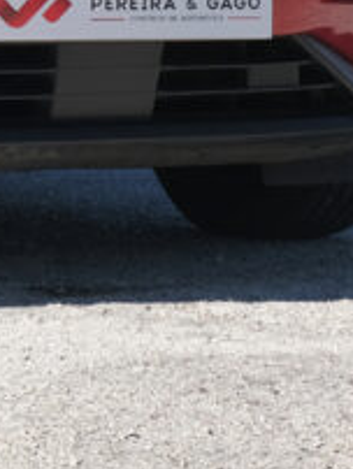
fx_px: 4491
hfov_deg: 4.4
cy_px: -212
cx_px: -311
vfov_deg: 5.9
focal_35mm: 331
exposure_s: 1/200
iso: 160
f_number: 9
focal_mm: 45
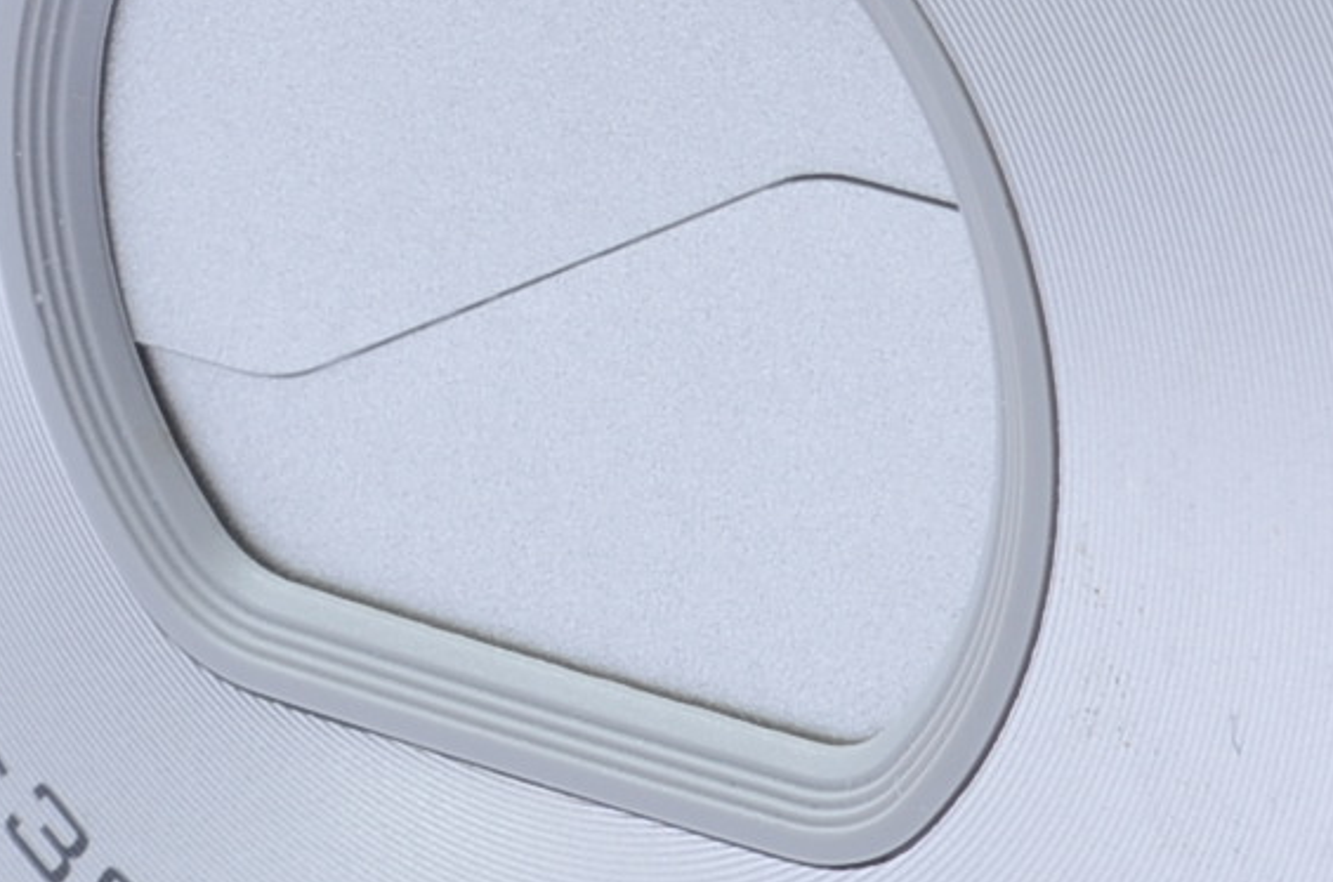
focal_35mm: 288
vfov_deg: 4.7
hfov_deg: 7.2
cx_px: 1210
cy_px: -316
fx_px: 10640
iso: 125
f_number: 18
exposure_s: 1/125
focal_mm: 44
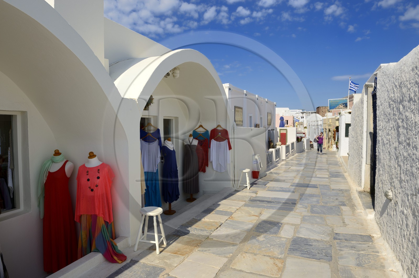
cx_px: 210
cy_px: 139
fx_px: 279
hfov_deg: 73.8
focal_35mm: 24
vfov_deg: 53.1
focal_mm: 24
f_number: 10
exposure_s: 1/250
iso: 100
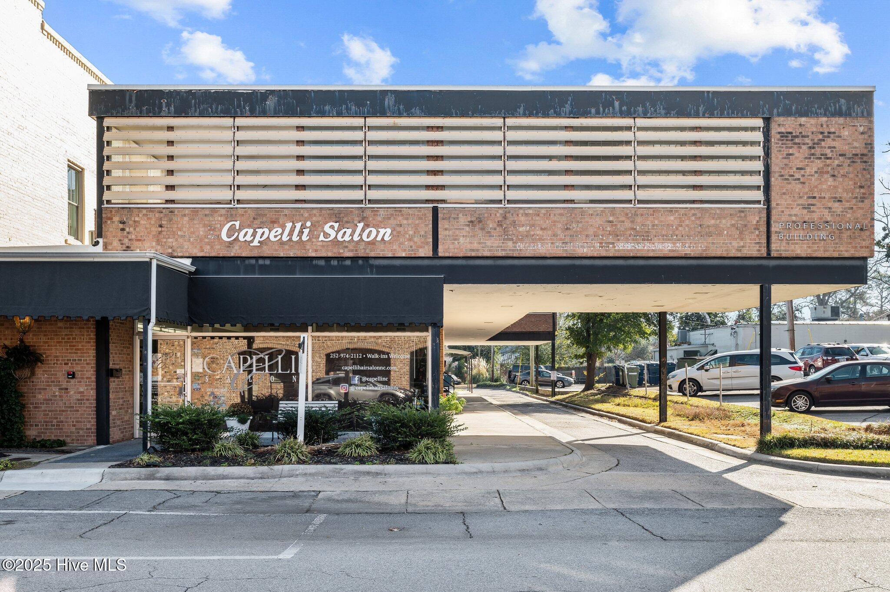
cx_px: 445
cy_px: 296
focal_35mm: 32
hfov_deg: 58.8
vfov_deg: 41.1
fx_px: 790
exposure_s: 1/200
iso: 250
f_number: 8
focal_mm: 32
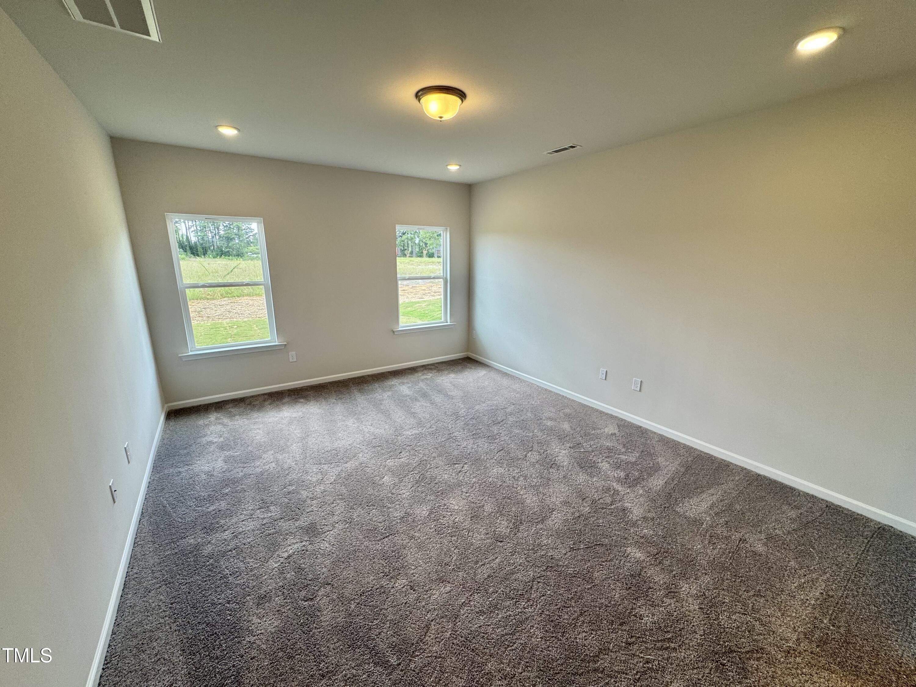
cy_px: 344
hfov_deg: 102.1
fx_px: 370
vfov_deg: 85.7
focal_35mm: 14
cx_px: 458
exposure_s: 1/120
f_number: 2.2
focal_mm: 2.22
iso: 50
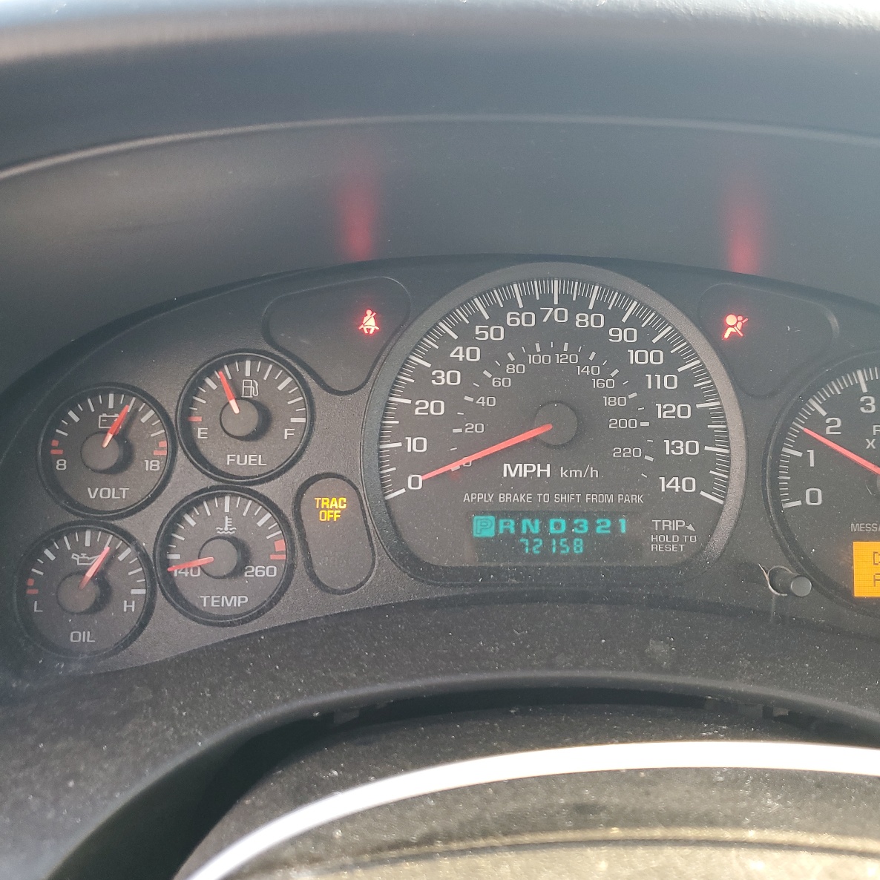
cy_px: 444
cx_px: 582
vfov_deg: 52.5
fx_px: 892
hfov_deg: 51.6
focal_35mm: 31
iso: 68
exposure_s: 1/60.2
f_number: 1.5
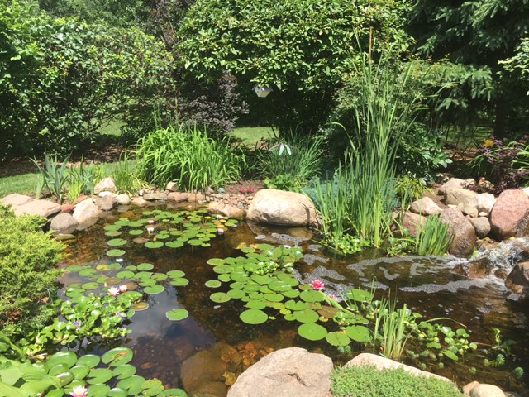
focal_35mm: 29
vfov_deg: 48.2
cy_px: 198
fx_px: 443
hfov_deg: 61.7
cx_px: 264
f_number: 2.2
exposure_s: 1/777
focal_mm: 4.15
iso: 25
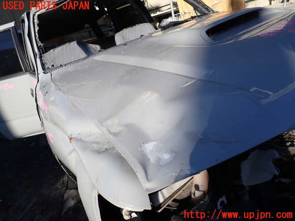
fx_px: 213
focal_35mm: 25
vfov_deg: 54.9
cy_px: 110
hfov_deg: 69.4
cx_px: 148
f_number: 2.8
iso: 100
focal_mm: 4.5
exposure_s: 1/800
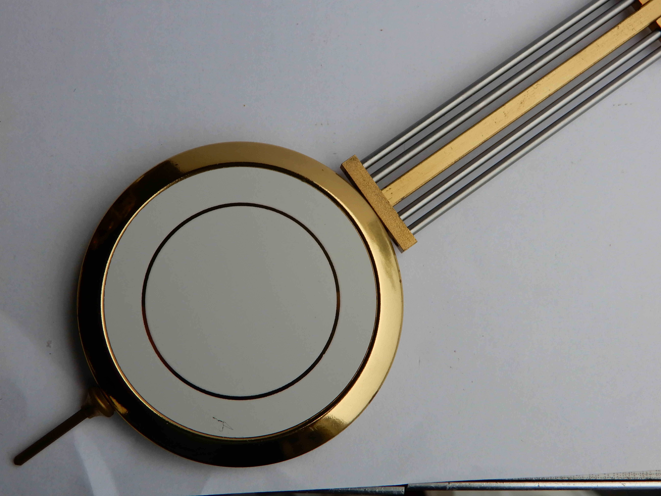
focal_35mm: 42
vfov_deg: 34.3
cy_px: 248
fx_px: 802
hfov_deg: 44.8
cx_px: 330
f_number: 4
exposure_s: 1/30
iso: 140
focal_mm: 7.5
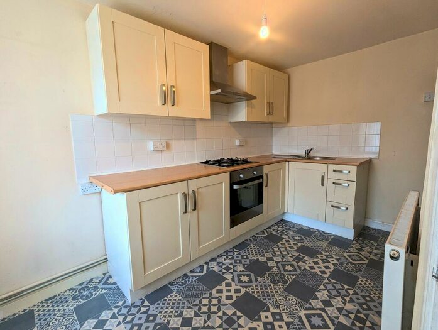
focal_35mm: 16
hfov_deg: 94.4
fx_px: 203
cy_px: 165
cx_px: 219
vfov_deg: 78.3
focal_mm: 2.35
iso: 100
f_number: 2.2
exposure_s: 1/32
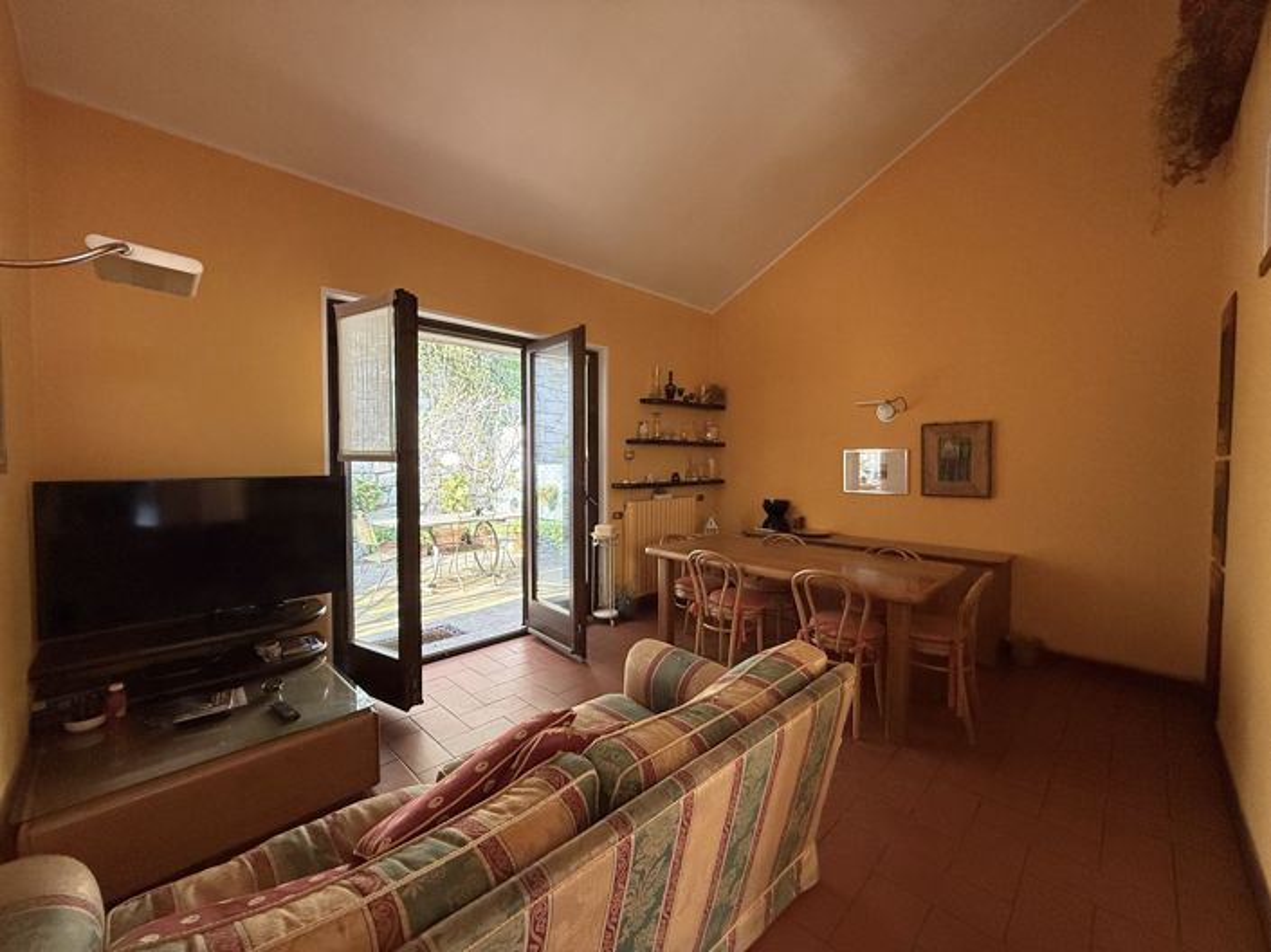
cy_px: 476
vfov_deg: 85.6
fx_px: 514
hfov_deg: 102.1
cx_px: 636
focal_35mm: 14
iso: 320
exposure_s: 1/99
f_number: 2.2
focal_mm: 2.22
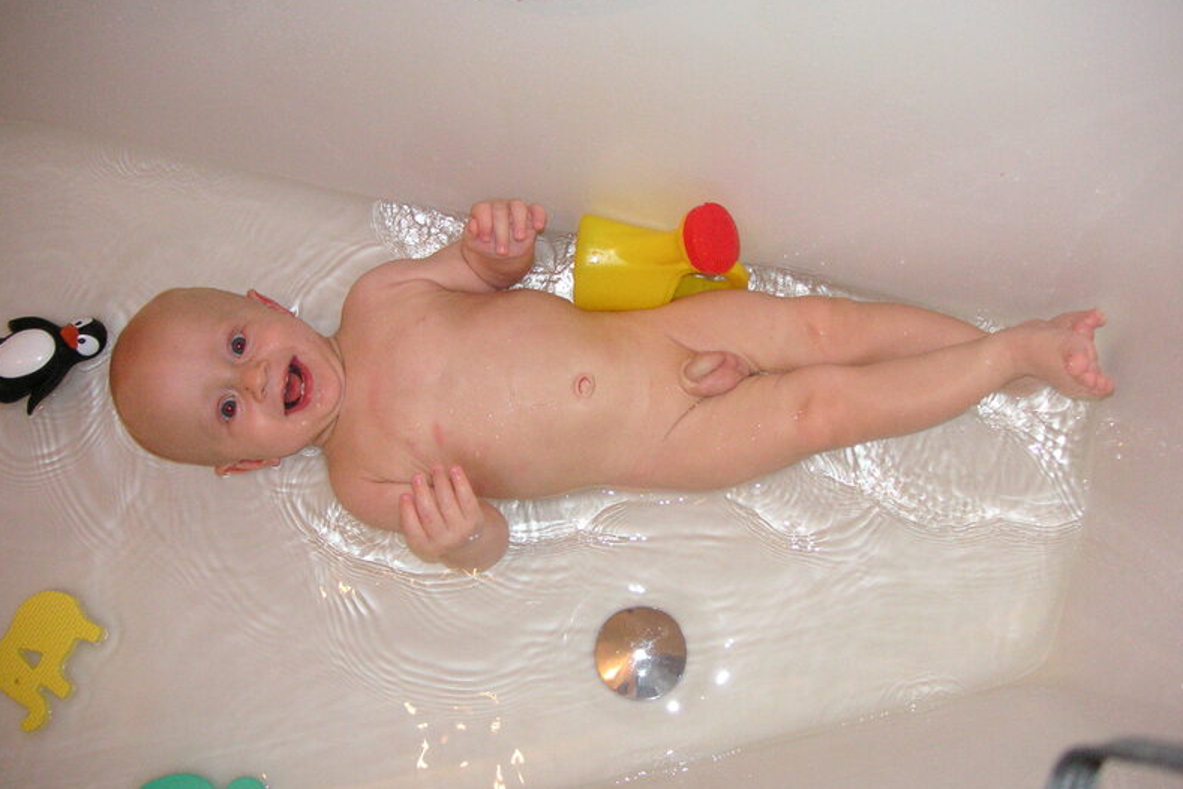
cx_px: 592
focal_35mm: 39
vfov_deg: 34.2
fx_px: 1281
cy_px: 369
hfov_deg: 49.6
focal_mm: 6.1
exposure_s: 1/45
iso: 160
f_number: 2.8
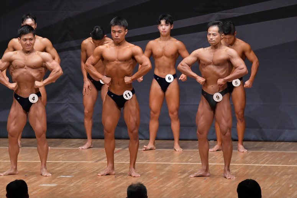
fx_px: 2103
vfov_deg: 5.4
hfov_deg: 8.1
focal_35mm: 255
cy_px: 99
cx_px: 148
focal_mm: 170
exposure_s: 1/400
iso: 6400
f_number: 5.6
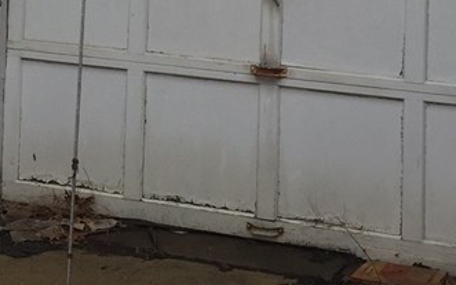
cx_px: 271
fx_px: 1181
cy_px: -218
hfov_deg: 21.8
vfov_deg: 12.6
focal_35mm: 95
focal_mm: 4.15
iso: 32
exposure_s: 1/1364
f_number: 2.2
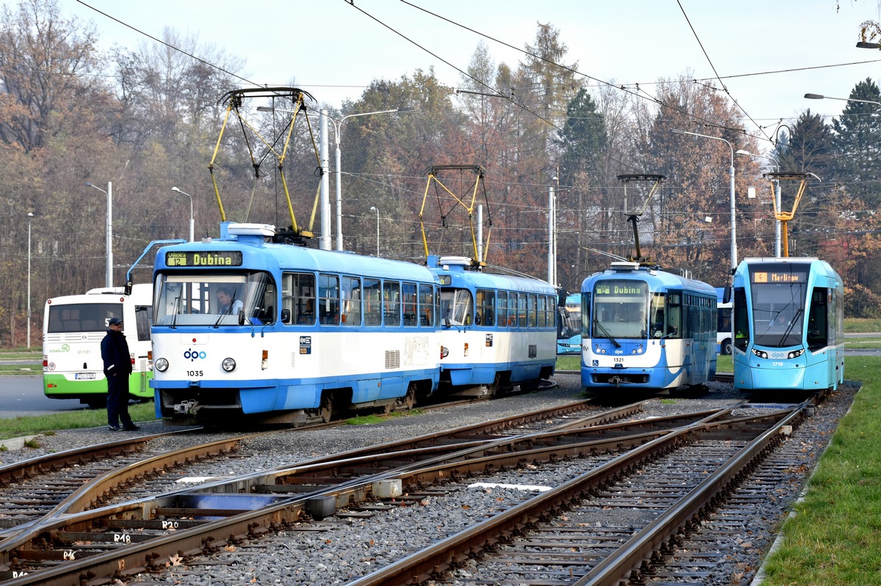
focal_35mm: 78
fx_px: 1908
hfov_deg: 26.0
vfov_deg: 17.5
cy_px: 293
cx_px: 440
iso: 200
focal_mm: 52
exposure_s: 1/200
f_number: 7.1
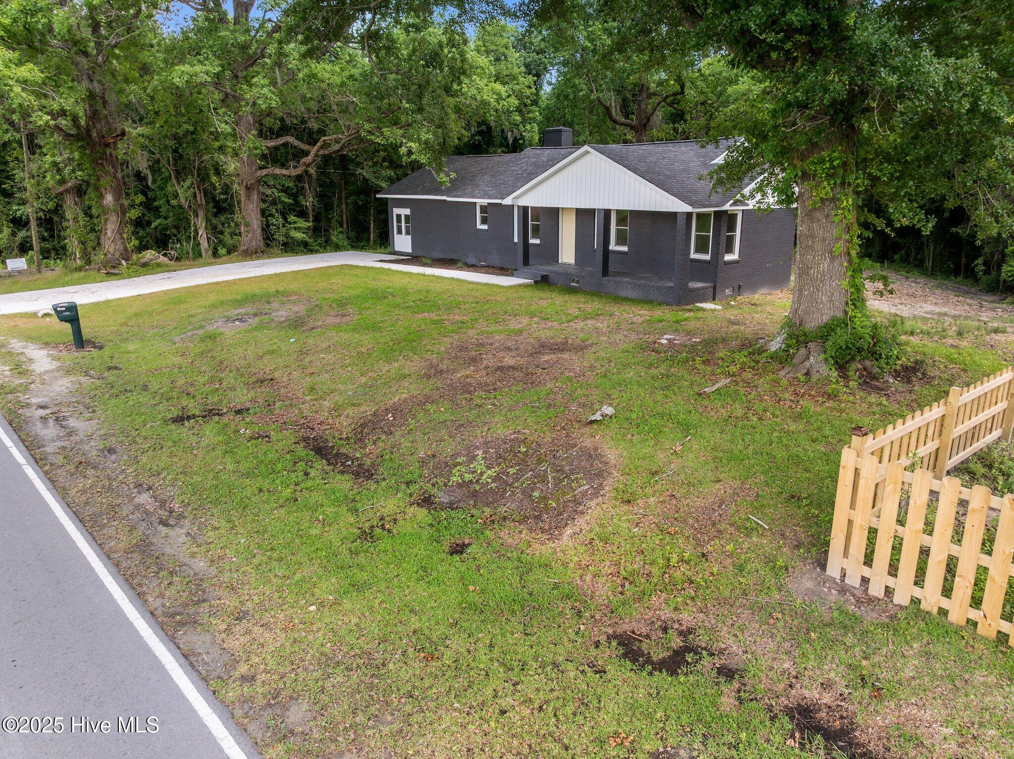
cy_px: 380
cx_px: 507
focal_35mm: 24
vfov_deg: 56.8
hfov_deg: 71.6
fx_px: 703
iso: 100
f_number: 4.5
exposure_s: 1/160
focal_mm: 12.29
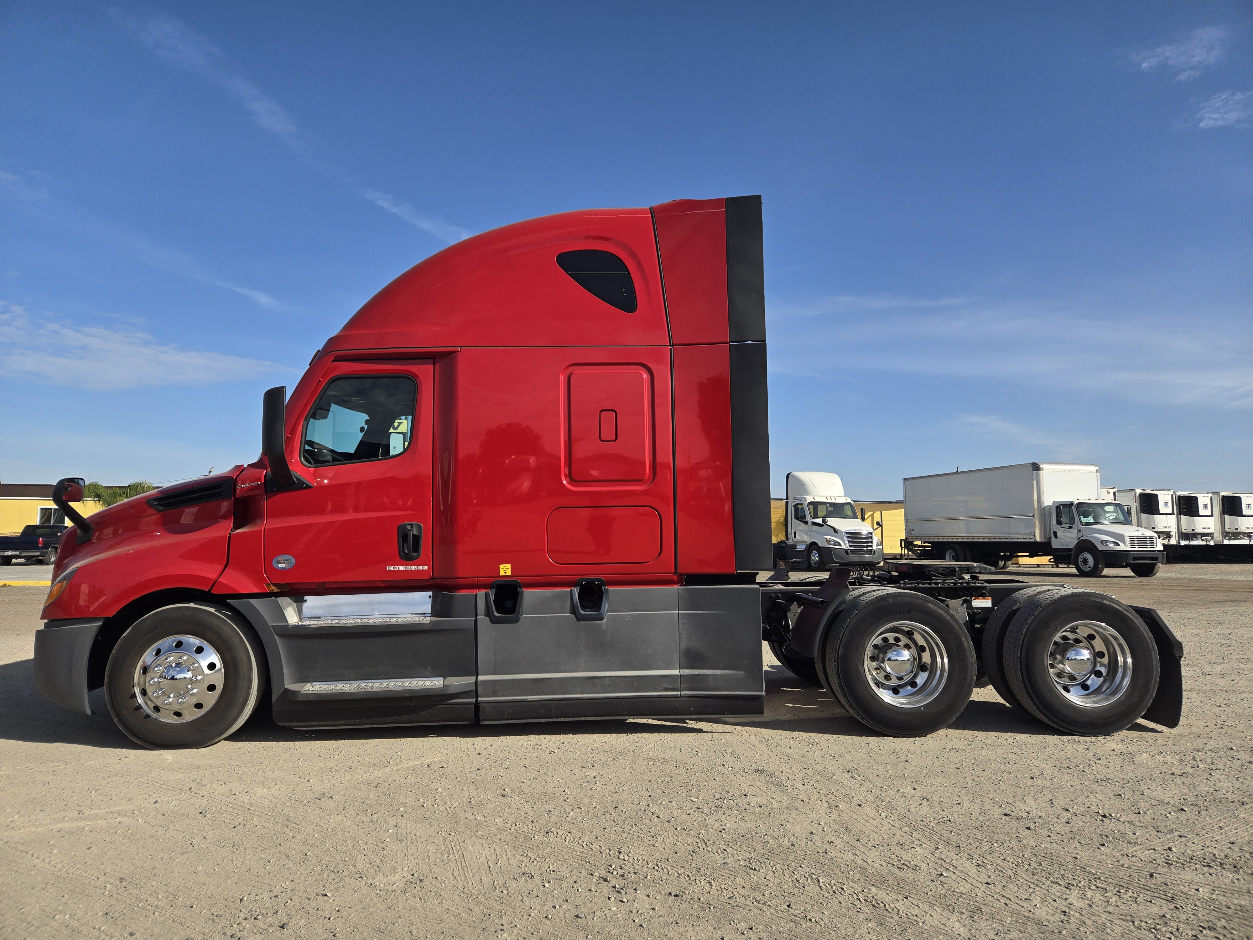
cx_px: 626
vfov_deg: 58.9
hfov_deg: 73.9
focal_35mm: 23
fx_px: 833
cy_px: 470
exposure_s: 1/2308
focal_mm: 5.4
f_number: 1.8
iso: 25
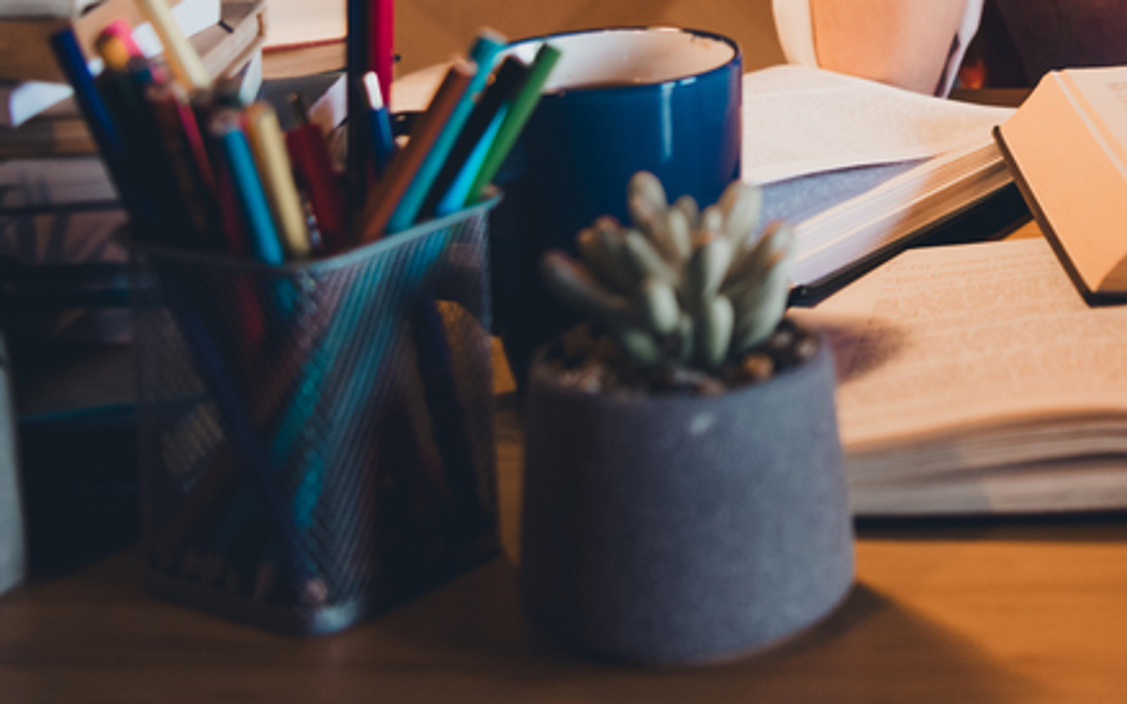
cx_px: 1137
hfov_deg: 20.3
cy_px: -311
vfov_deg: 12.6
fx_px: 3040
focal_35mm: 99
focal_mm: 34
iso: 640
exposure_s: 1/125
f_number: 2.8
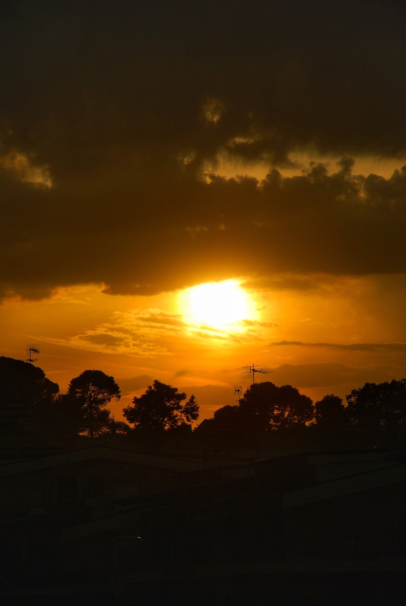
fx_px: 2656
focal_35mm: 158
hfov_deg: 8.7
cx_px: 203
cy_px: 303
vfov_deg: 13.0
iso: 100
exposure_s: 1/800
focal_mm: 105
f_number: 7.1
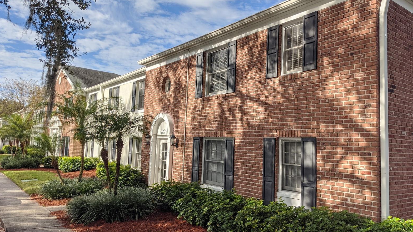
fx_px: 328
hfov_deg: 64.3
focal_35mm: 30
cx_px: 205
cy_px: 114
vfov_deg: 38.9
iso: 57
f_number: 1.73
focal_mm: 4.38
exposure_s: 1/3356
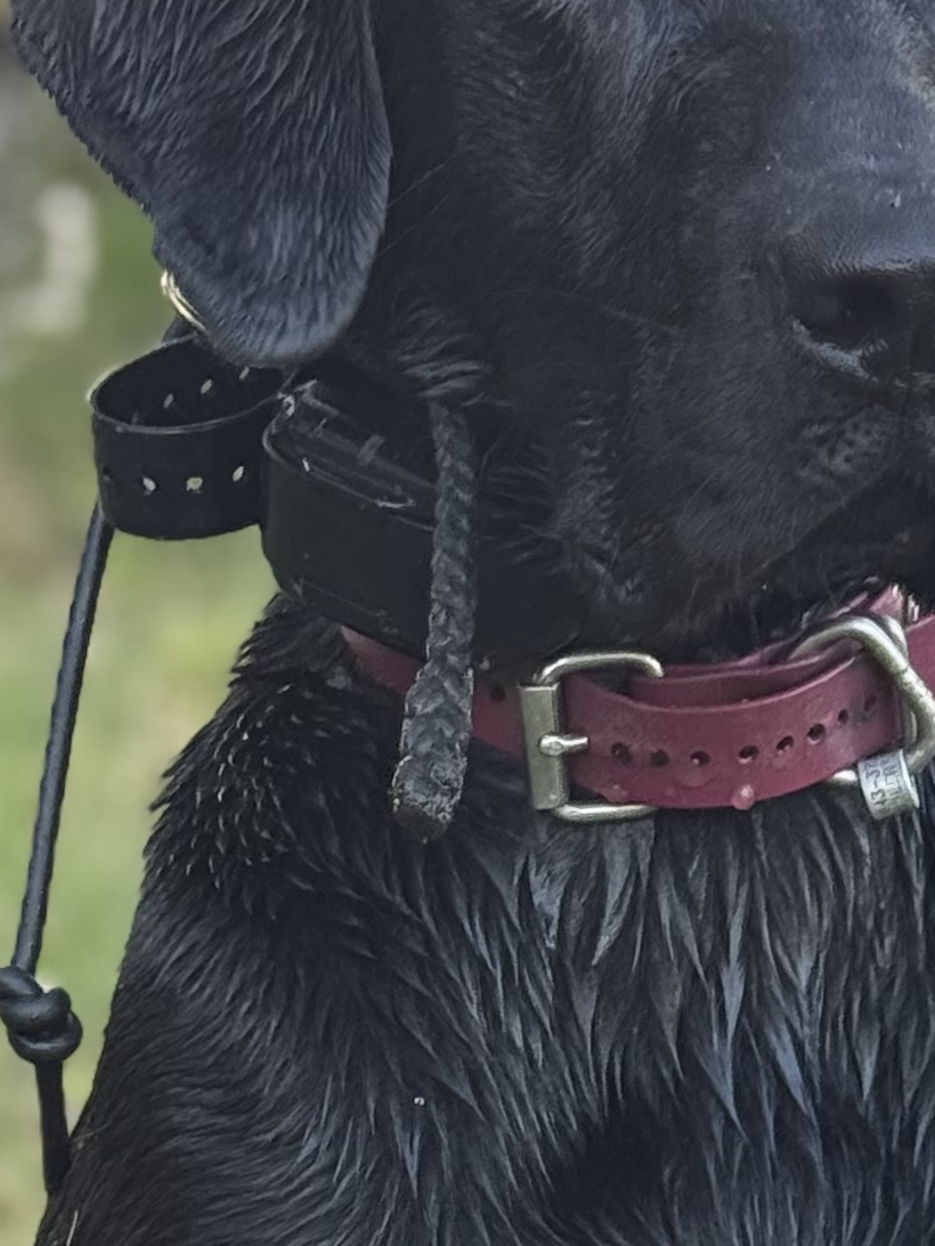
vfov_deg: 11.1
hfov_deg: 8.4
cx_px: 469
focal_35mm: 177
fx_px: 6373
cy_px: 1100
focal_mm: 6.76
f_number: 1.78
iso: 100
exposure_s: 1/242
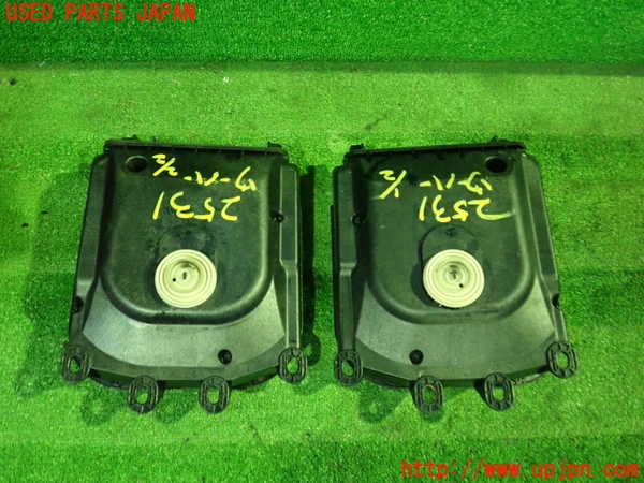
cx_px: 322
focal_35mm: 30
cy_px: 242
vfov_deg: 46.8
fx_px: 558
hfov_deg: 60.0
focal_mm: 5.5
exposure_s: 1/30
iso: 1000
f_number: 2.3
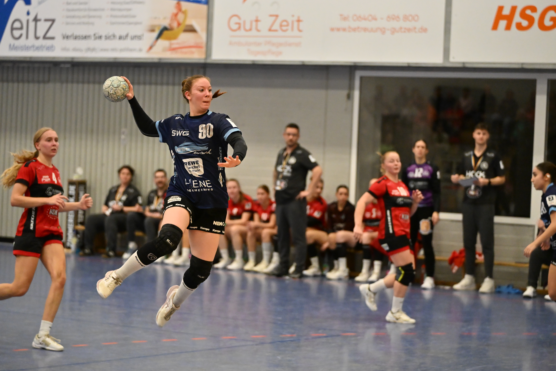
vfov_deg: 11.4
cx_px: 278
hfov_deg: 17.1
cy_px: 186
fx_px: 1853
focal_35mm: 120
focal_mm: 120
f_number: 2.8
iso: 7200
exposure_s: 1/1250
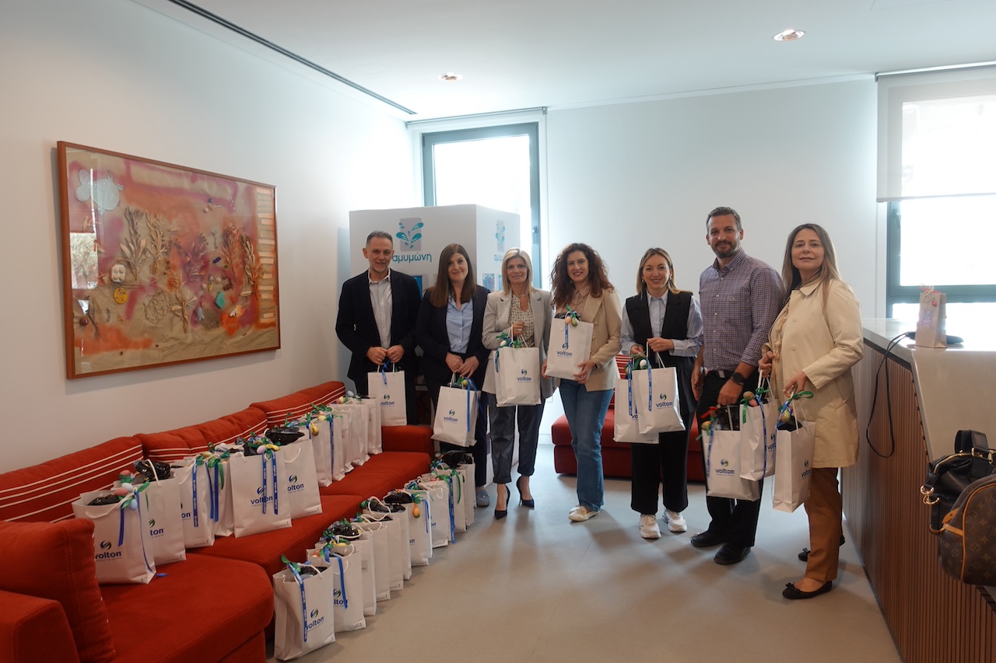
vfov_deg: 51.3
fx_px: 692
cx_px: 498
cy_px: 332
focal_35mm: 25
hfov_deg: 71.5
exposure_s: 1/30
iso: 125
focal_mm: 9.9
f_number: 2.5
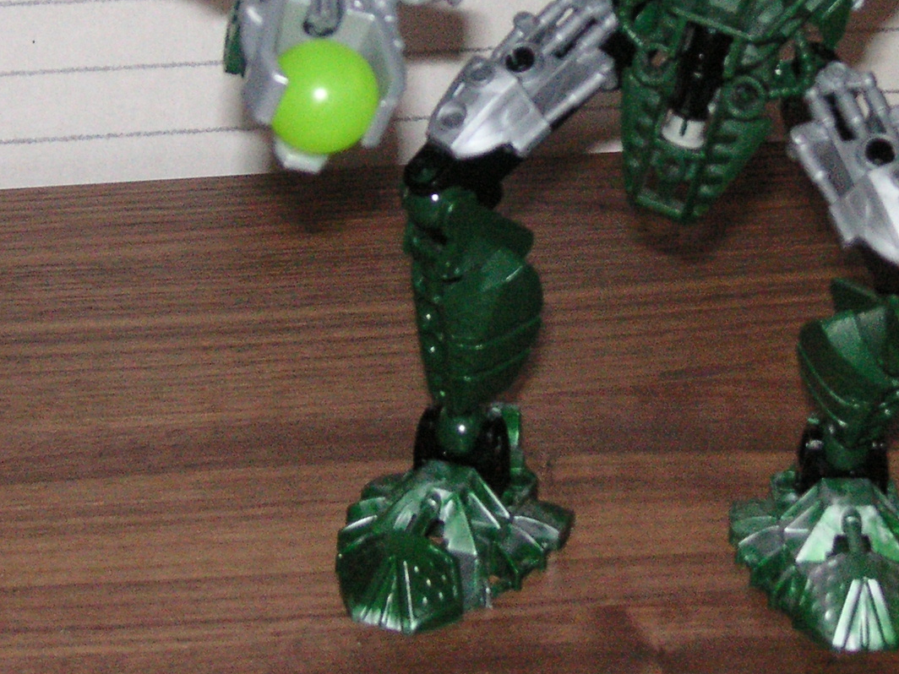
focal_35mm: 89
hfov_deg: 21.9
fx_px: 2311
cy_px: 45
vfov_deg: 16.3
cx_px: 602
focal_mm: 6.1
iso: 160
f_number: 2.8
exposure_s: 1/45
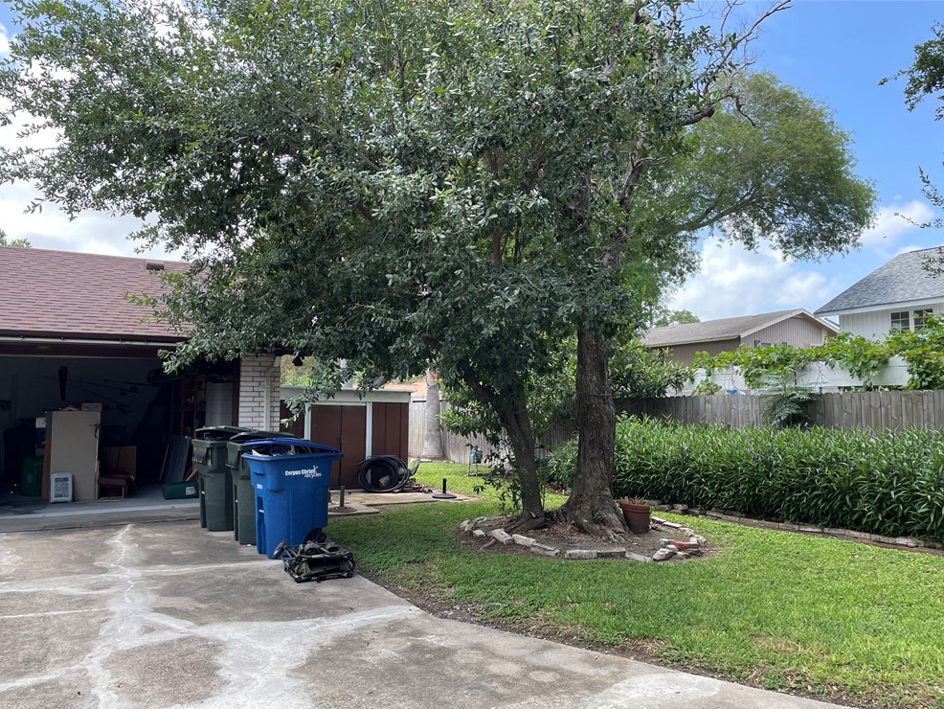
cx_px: 466
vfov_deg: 51.4
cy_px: 367
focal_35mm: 27
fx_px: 736
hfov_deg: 65.3
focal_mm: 4.2
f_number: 1.6
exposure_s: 1/739
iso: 32
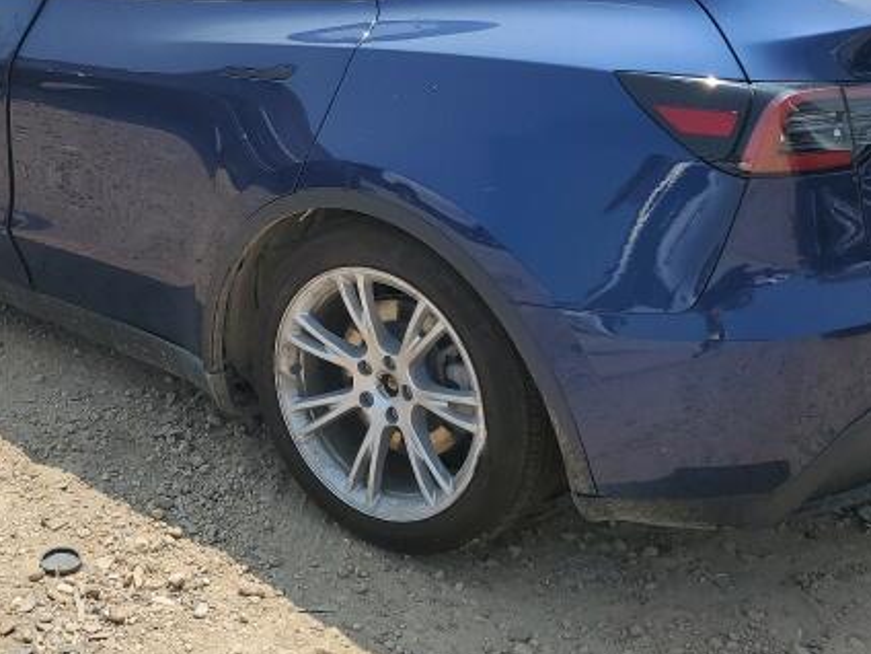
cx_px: 292
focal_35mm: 49
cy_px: 169
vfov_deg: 29.2
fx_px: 1233
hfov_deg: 38.5
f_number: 1.5
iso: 50
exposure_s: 1/3333
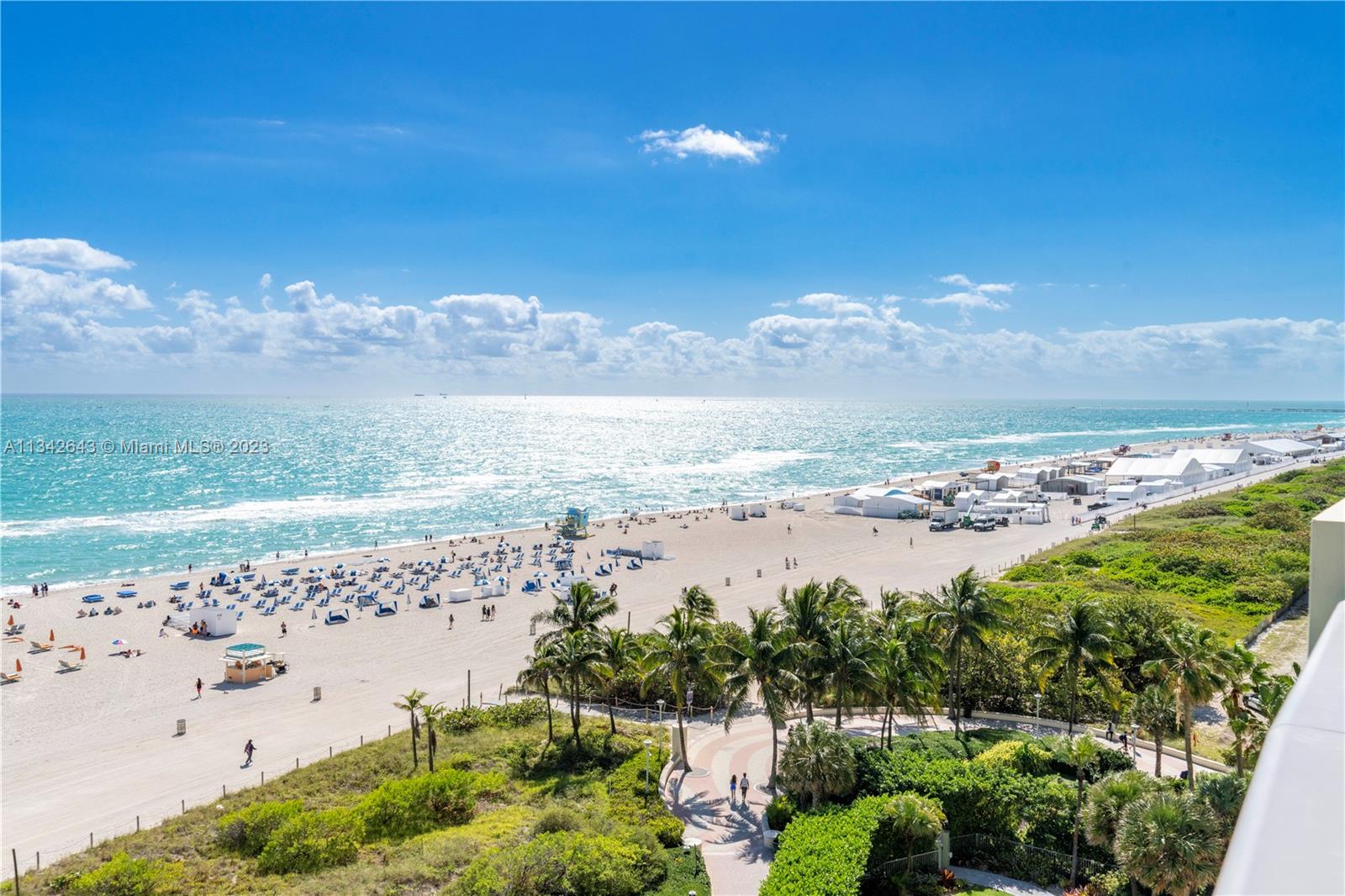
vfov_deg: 43.6
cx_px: 672
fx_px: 1121
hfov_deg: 61.9
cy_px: 448
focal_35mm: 30
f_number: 11
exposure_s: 1/1000
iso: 200
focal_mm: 30
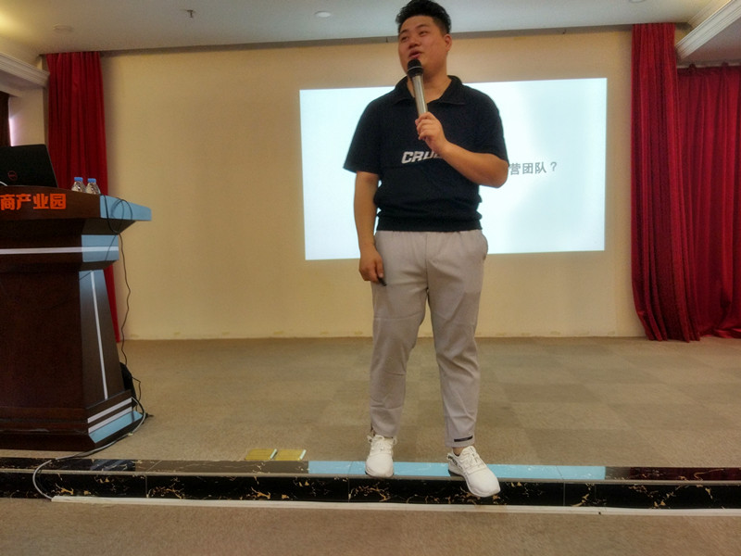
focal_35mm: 28
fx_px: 599
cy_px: 278
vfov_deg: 49.7
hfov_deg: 63.4
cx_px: 370
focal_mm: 4.26
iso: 212
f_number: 2
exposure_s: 1/25
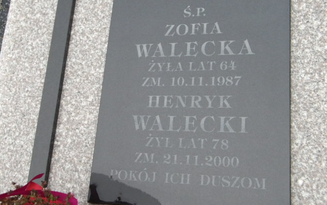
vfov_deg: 28.6
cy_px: 94
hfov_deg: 44.4
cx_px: 164
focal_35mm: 45
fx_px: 401
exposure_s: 1/60
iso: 940
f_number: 13.1
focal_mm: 7.6
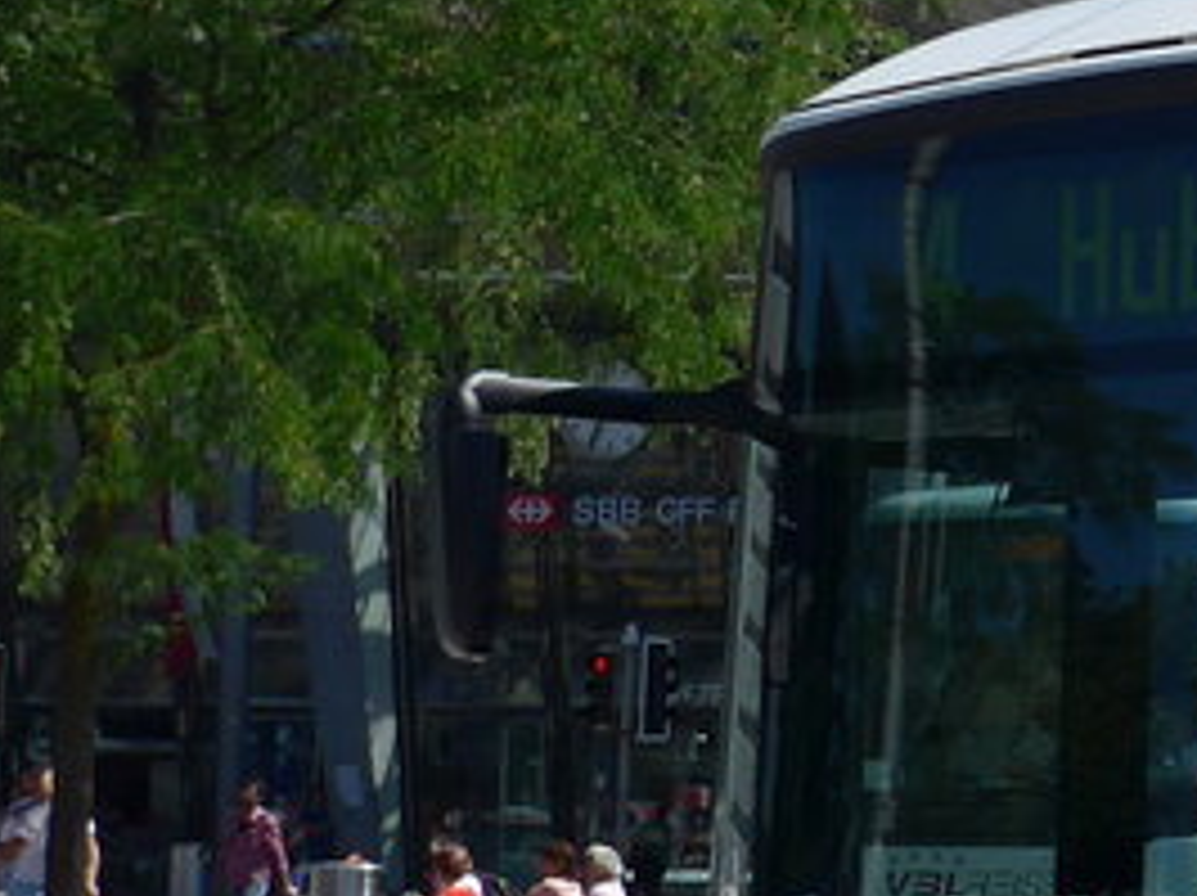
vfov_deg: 11.3
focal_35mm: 131
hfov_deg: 12.8
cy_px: 378
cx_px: 2524
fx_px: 4526
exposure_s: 1/1600
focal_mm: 6
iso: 80
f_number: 2.8
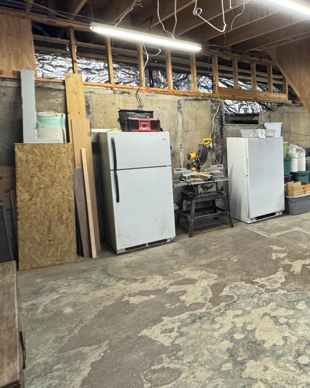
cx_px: 343
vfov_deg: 63.7
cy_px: 165
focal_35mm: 27
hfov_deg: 41.8
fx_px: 310
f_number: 2.2
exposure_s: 1/60
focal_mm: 2.22
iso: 500
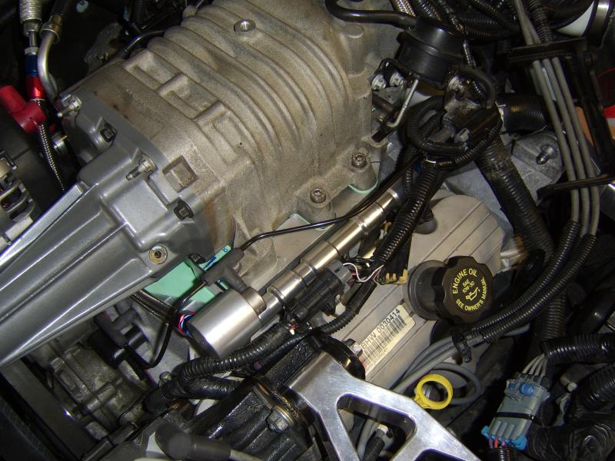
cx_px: 308
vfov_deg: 45.4
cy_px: 230
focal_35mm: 31
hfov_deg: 58.4
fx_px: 551
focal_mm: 8.13
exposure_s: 1/30
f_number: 2.7
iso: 141
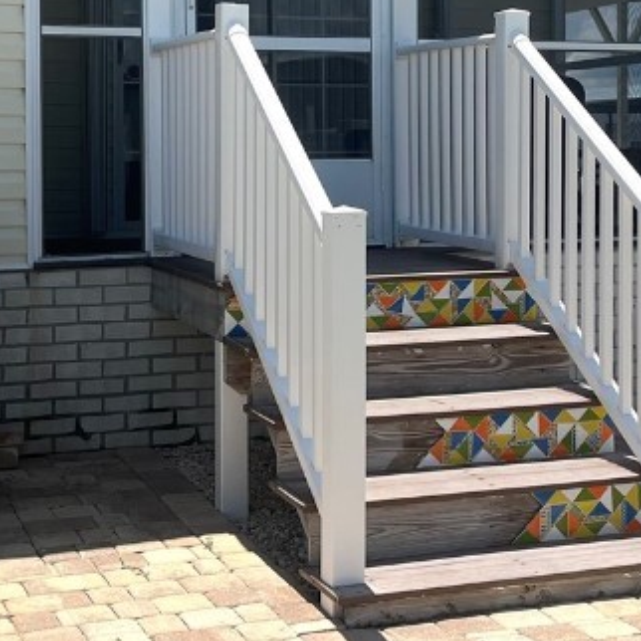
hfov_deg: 23.7
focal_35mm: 73
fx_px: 1529
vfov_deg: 23.4
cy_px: 135
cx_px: 362
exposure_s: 1/5319
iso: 50
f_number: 1.6
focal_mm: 5.1
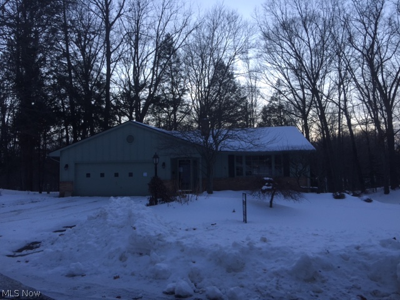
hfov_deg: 61.7
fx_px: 335
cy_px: 150
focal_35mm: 29
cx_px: 200
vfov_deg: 48.2
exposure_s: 1/30
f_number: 2.2
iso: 32
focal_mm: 4.15
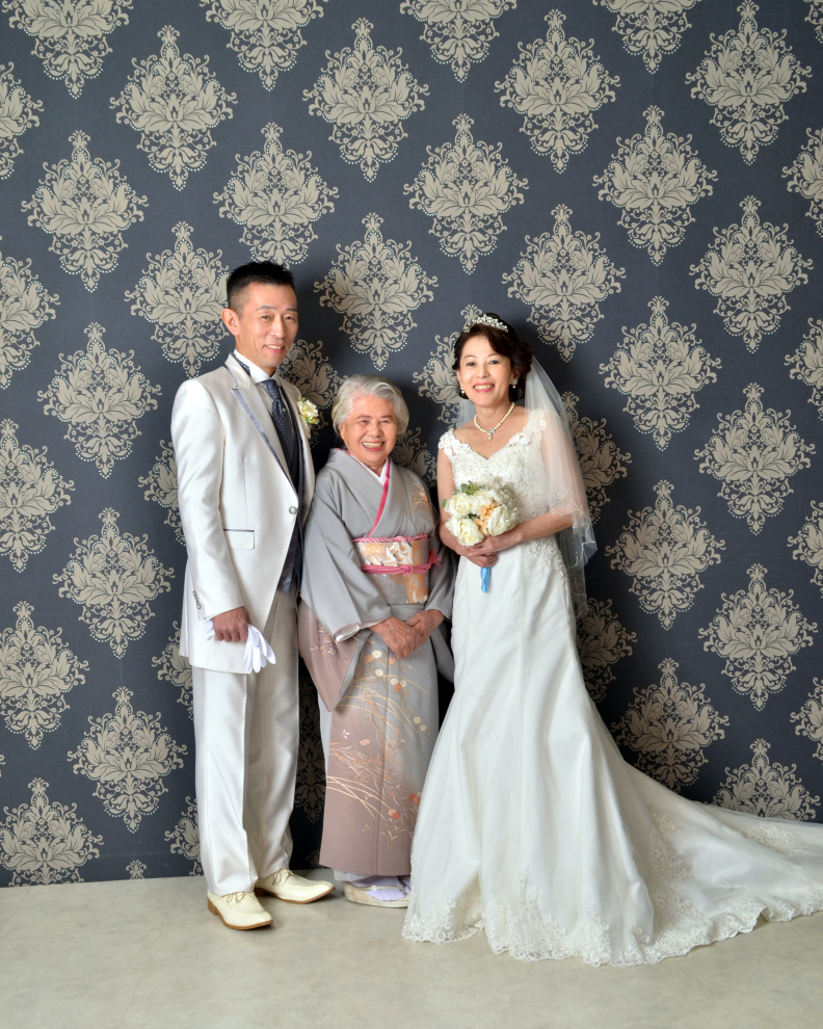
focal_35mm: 48
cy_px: 571
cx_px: 415
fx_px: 1461
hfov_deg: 31.5
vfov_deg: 38.7
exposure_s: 1/100
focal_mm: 28
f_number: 9
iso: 200
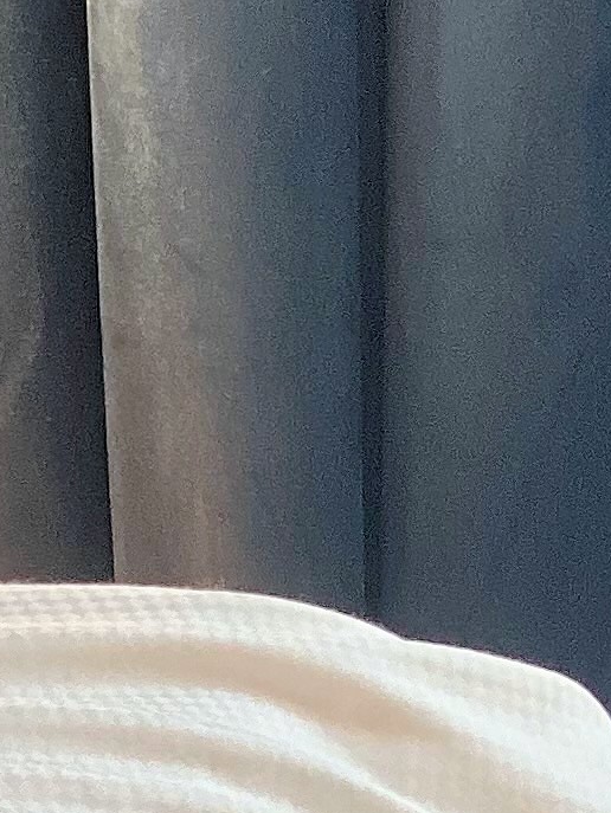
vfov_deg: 6.4
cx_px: -152
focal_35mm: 305
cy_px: -288
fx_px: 7171
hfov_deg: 4.9
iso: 125
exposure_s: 1/33
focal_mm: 6
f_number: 2
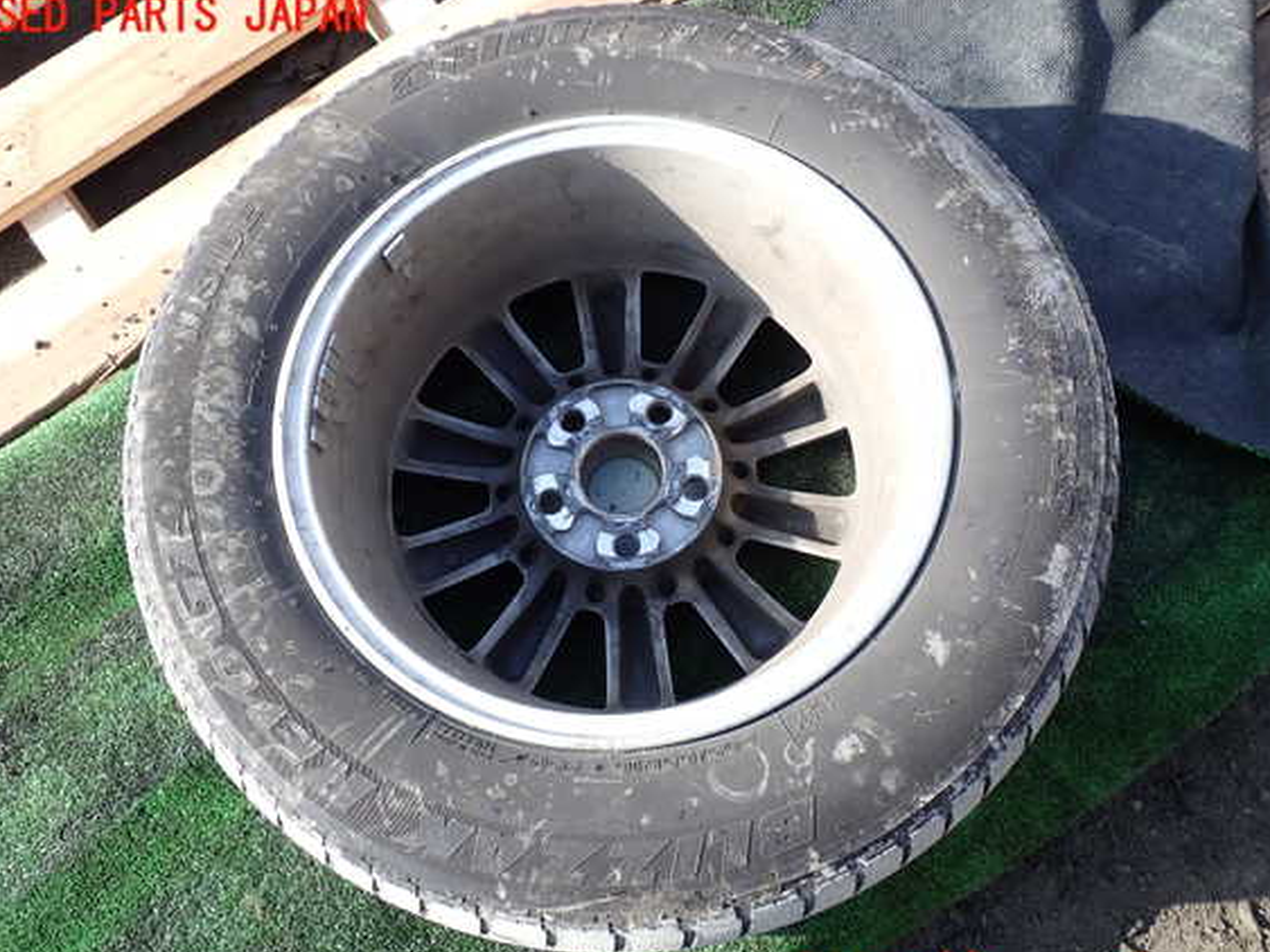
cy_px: 496
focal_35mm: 32
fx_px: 1174
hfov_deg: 56.8
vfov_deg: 44.1
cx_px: 634
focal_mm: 5.4
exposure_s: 1/250
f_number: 3.2
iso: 100
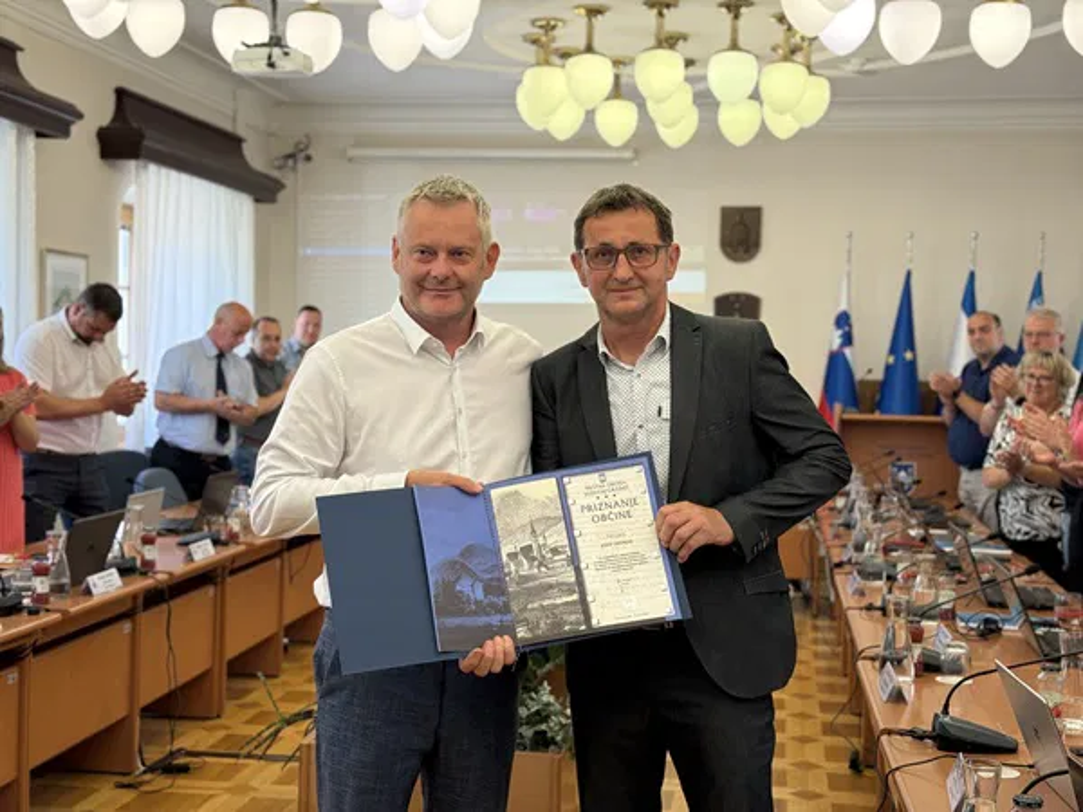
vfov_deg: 30.3
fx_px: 1502
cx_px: 542
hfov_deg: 39.7
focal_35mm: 48
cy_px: 406
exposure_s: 1/100
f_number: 1.78
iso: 80
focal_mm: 6.76
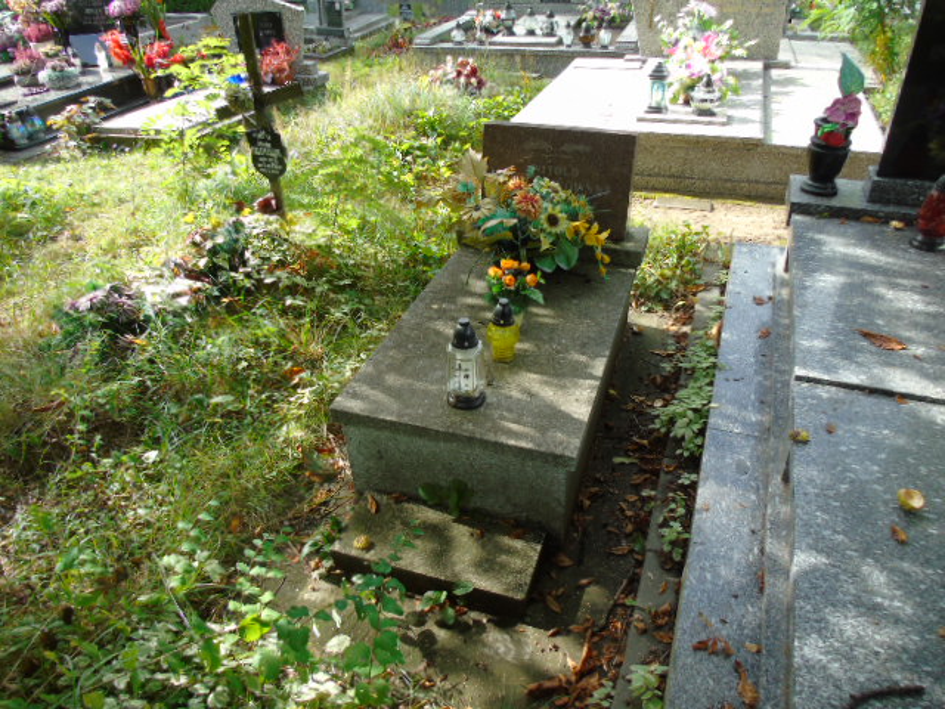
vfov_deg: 54.9
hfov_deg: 69.4
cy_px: 354
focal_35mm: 25
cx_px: 472
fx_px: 682
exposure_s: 1/125
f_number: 3.4
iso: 80
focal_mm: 4.4
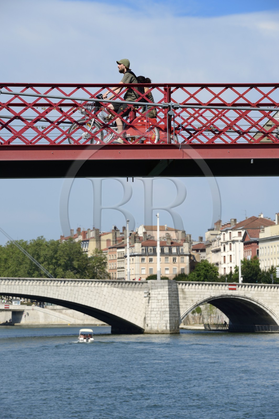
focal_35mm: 170
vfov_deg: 12.1
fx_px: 1978
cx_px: 140
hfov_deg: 8.1
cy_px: 210
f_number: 11
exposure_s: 1/320
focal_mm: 170
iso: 200
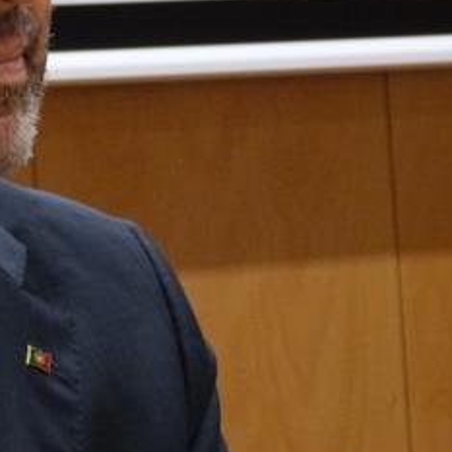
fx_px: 6485
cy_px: 4
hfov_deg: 4.0
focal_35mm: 439
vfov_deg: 4.0
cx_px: -126
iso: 500
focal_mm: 32.5
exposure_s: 1/15
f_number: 3.8
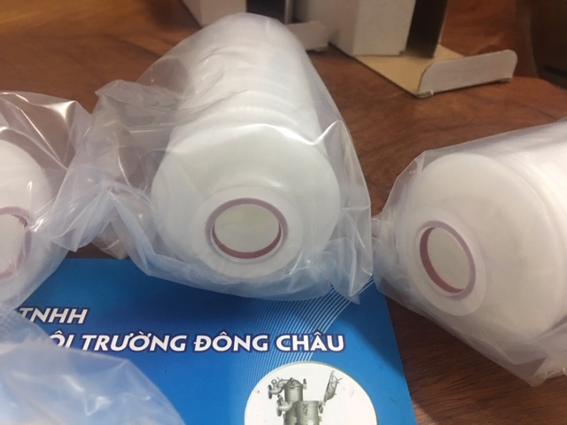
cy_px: 212
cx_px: 284
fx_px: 475
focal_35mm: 29
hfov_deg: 61.7
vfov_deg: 48.2
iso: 80
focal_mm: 4.15
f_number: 2.2
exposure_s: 1/10
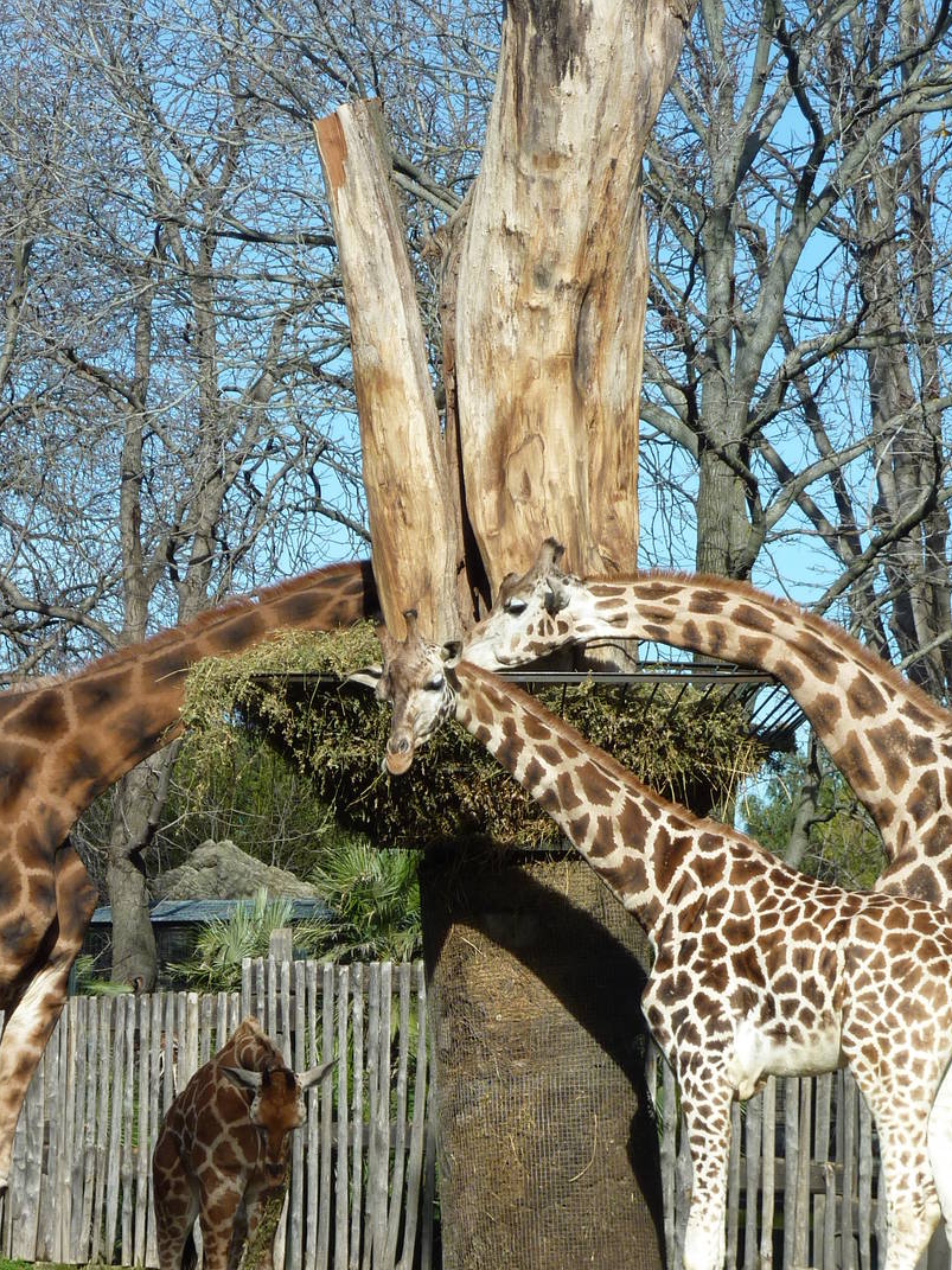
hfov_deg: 11.9
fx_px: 4548
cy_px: 853
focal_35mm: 124
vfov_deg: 15.9
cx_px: 397
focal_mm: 13.7
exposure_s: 1/400
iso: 80
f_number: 4.2
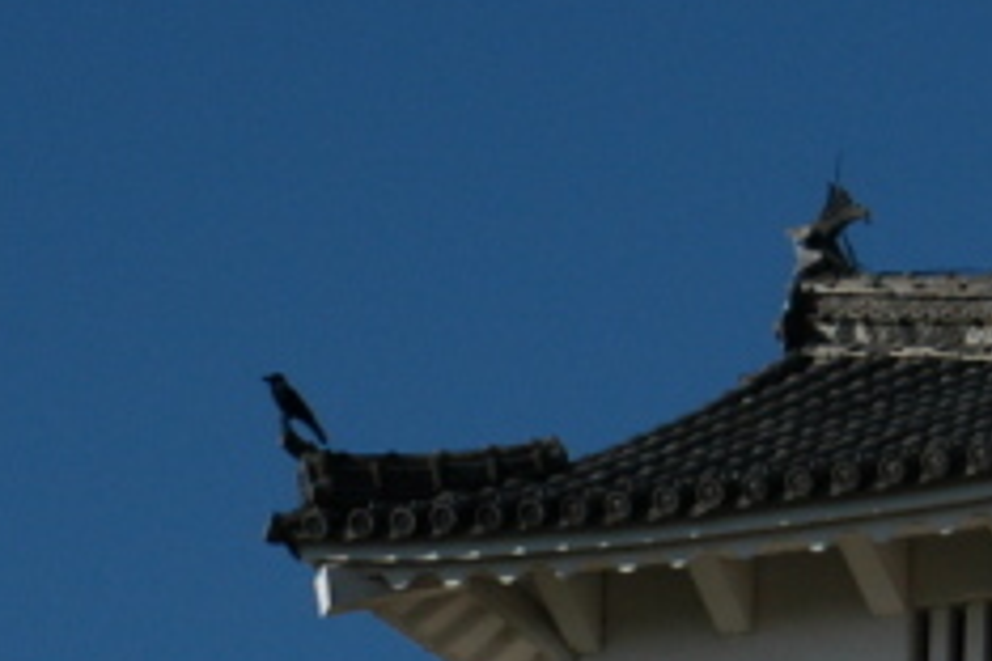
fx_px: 9396
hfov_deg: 5.9
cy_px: 1282
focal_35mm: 341
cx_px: 1925
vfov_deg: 4.0
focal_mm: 52
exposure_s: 1/500
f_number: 11
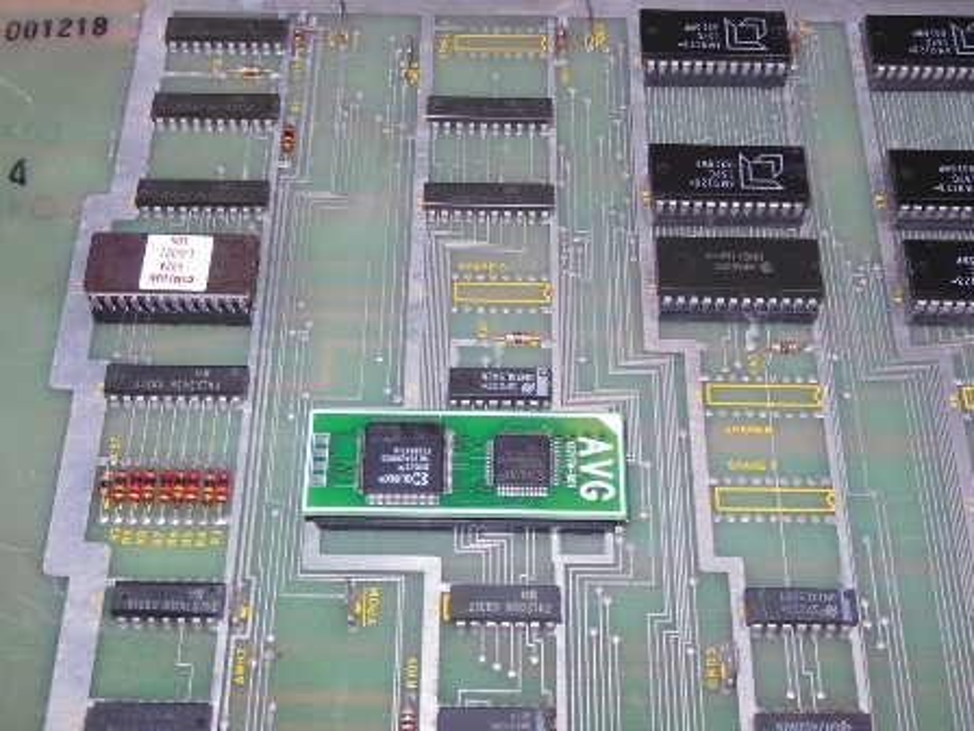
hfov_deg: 43.9
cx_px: 487
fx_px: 1210
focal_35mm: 43
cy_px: 366
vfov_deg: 33.6
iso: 200
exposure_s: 1/30
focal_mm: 7.7
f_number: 7.5
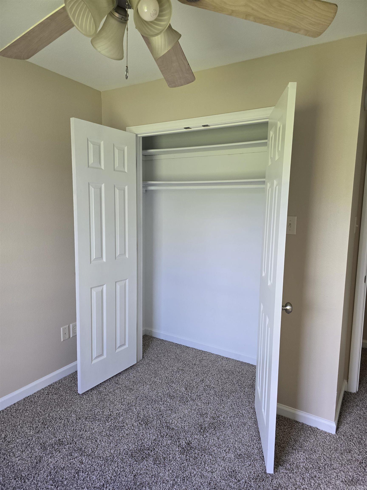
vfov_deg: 73.9
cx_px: 184
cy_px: 245
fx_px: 325
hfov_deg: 58.9
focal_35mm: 23
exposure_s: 1/180
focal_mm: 6.3
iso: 125
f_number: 1.7
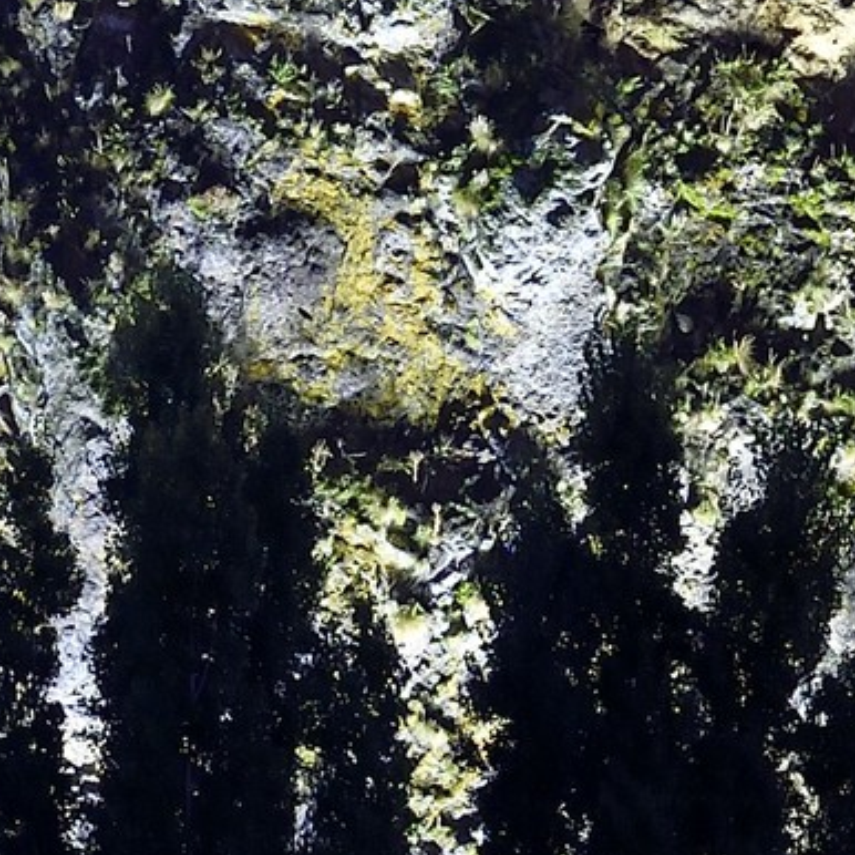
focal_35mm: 819
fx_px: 22886
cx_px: 673
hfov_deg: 2.1
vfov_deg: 2.1
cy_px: -1554
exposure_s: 4
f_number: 8
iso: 640
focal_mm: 155
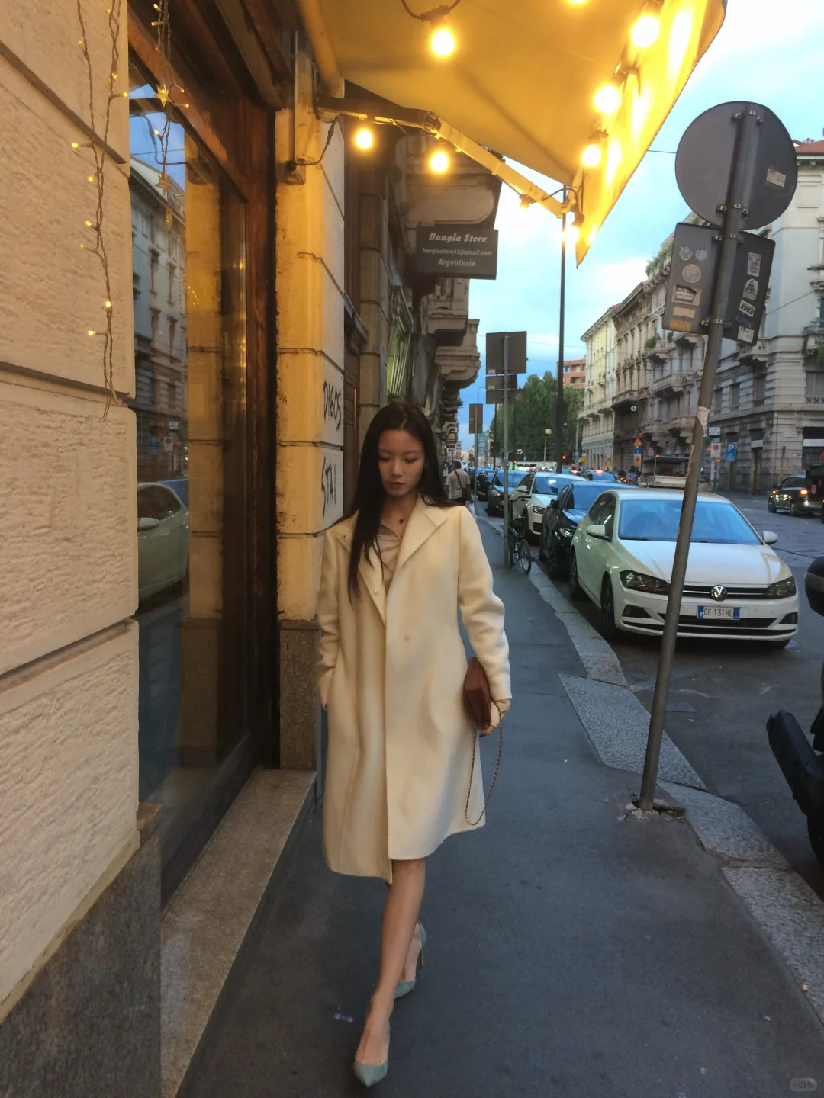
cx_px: 412
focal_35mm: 29
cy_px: 549
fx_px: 920
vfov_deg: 61.7
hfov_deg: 48.2
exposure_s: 1/33
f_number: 2.2
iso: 50
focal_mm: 4.15
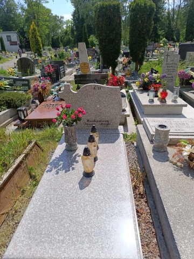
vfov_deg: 71.6
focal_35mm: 24
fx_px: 179
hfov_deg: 56.8
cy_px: 130
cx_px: 97
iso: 51
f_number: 1.65
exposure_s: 1/628
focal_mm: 6.14
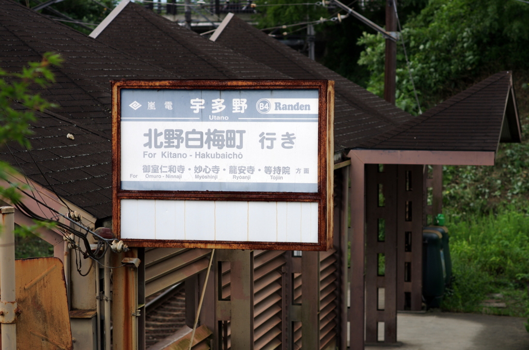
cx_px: 264
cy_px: 175
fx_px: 1540
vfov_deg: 13.0
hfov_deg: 19.5
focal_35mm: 105
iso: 100
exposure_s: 1/400
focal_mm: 70
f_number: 4
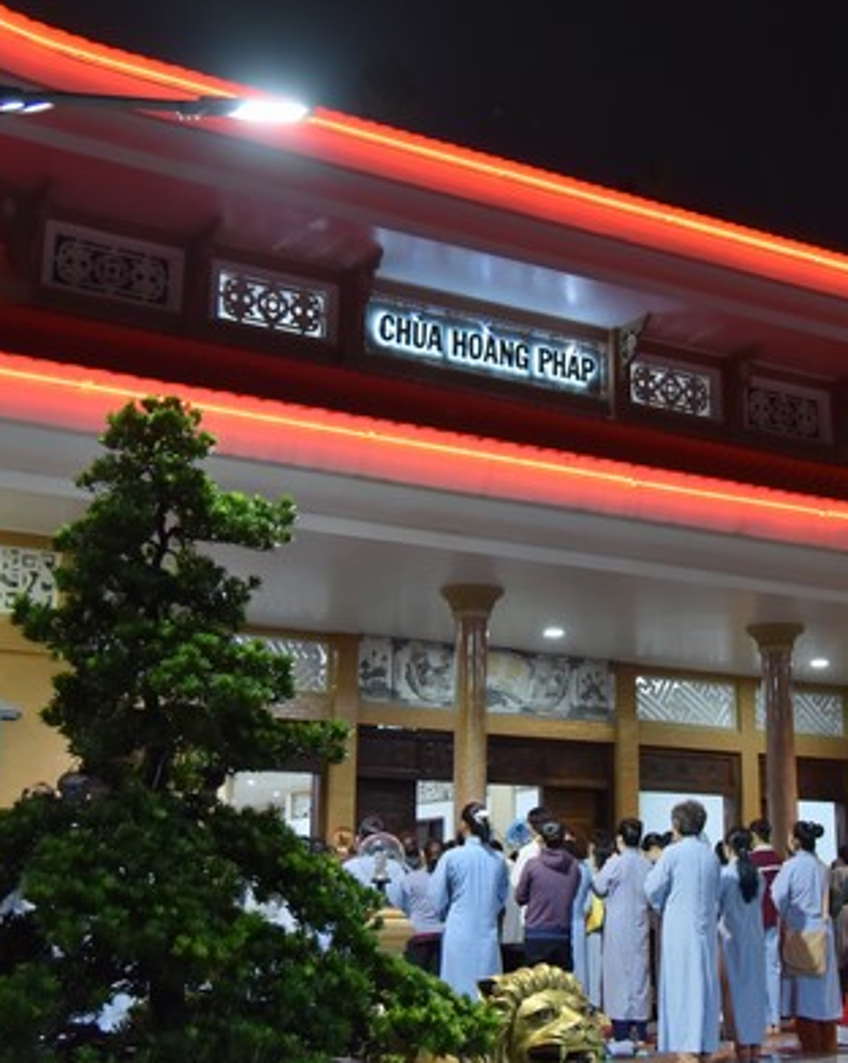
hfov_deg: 30.1
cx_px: 503
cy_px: 484
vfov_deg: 37.3
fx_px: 1571
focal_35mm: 50
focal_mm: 32
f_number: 4
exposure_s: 1/80
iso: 1600
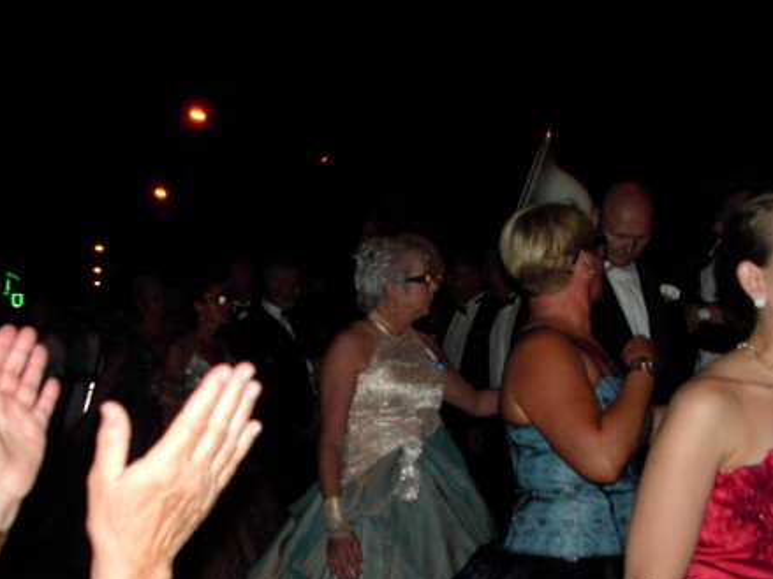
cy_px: 313
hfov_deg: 40.4
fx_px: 1049
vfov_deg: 30.9
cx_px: 363
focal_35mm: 47
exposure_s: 1/51
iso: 200
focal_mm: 6.6
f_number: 2.8
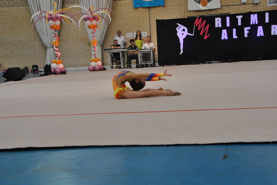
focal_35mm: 62
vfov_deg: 22.0
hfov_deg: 32.3
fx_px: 478
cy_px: 93
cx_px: 132
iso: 800
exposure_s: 1/160
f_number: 7.1
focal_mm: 38
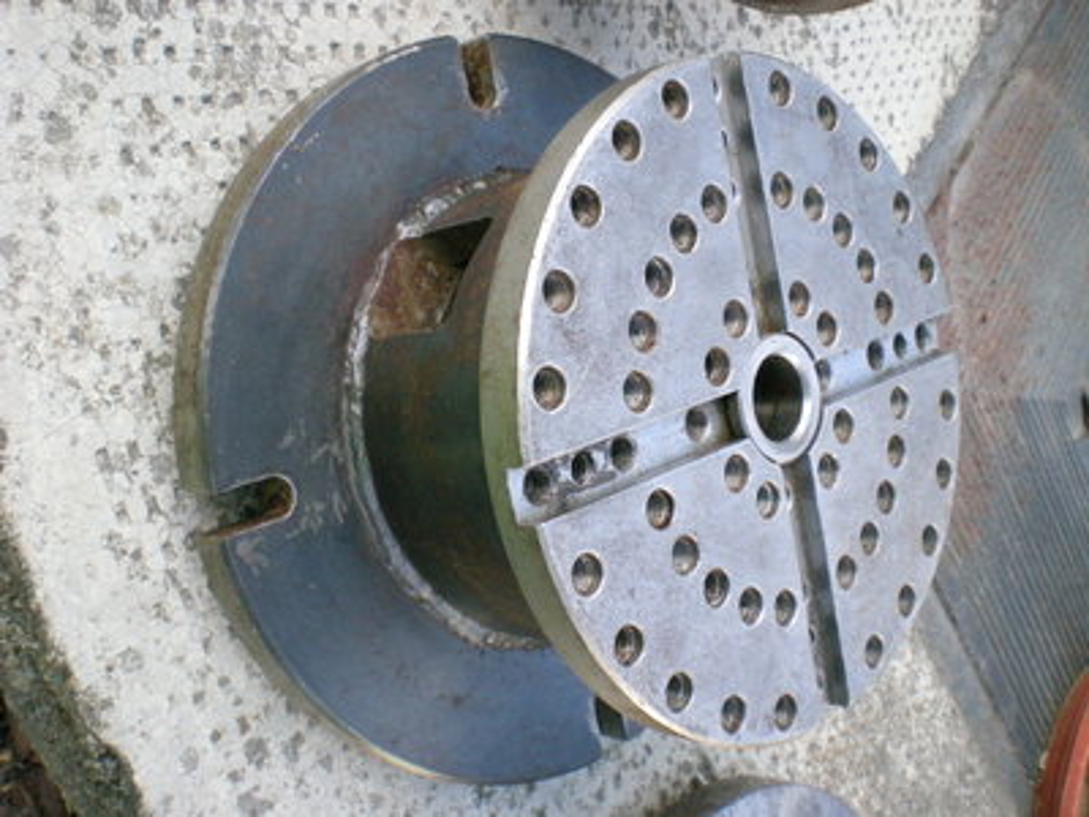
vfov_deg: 37.7
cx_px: 544
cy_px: 408
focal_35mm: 38
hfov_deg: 49.0
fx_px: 1195
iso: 400
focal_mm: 6.3
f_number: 4.6
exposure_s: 1/213
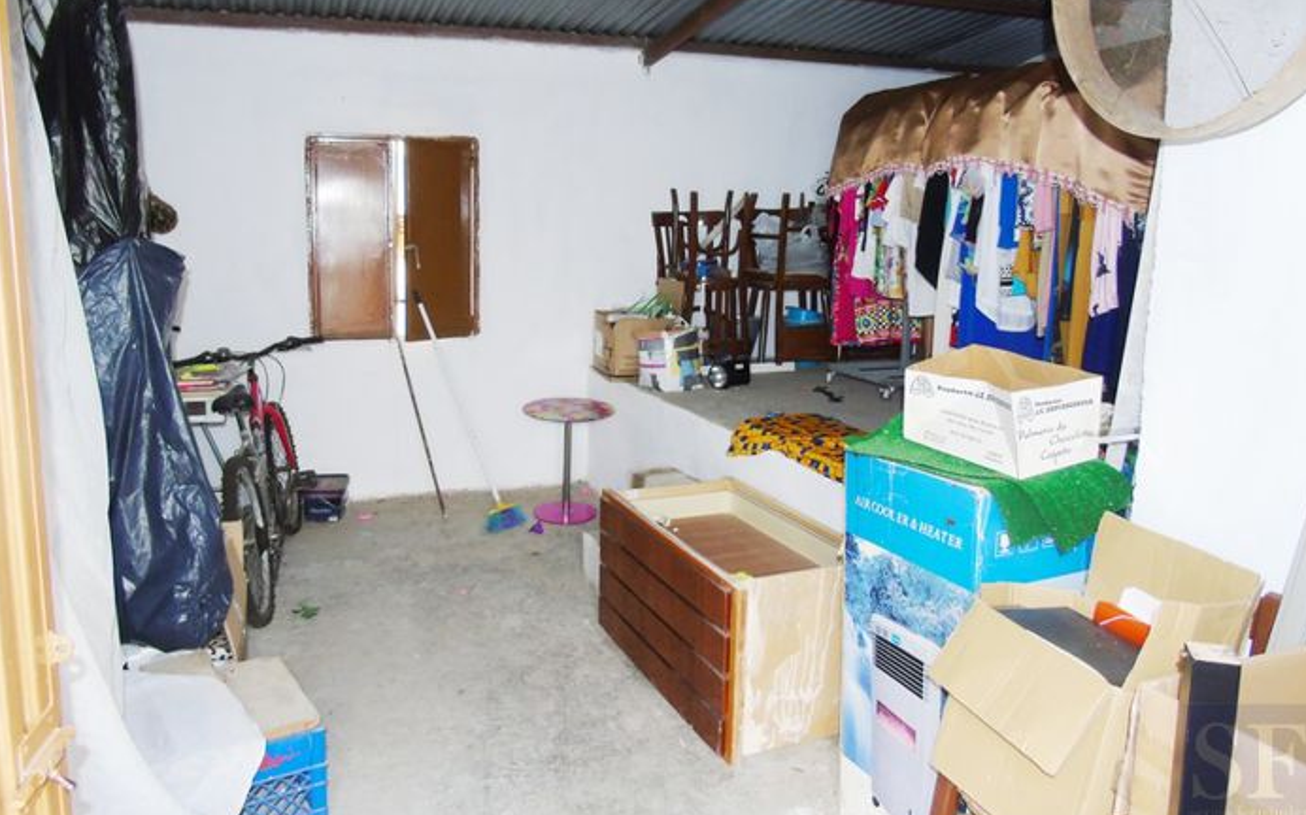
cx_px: 650
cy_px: 338
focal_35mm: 27
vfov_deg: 45.8
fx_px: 961
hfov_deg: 68.4
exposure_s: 1/30
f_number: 3.4
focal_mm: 4.4
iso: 200
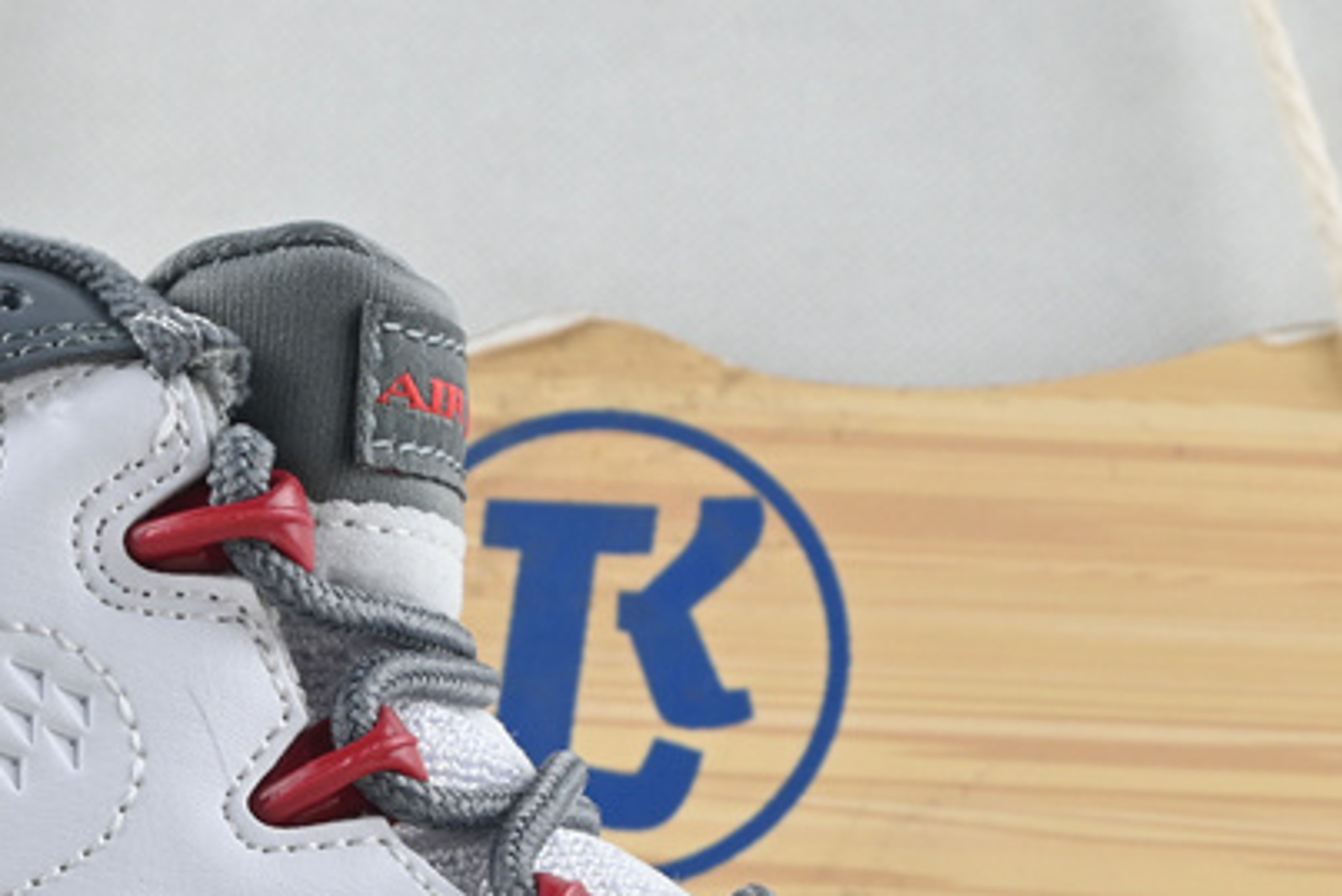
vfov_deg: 10.8
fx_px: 4577
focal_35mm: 123
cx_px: 569
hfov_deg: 16.7
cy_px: 1252
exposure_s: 1/13
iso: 100
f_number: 10
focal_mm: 27.5
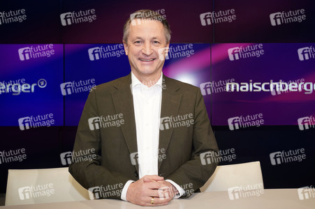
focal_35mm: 31
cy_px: 104
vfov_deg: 42.3
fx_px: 271
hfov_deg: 60.3
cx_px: 158
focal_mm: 31
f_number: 5
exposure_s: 1/160
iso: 2000
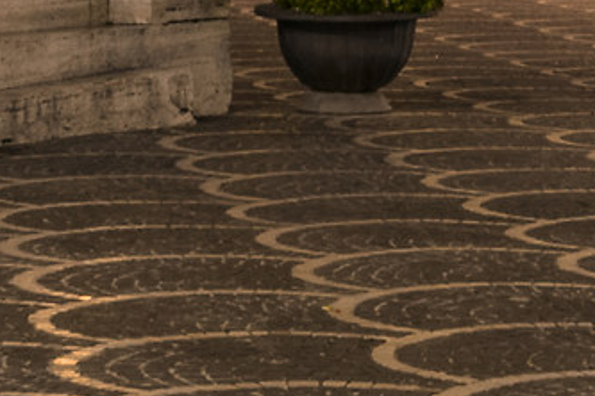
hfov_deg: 9.5
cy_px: -821
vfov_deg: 5.9
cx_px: 477
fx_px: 3570
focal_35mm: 216
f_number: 25
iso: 100
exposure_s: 30
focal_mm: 20
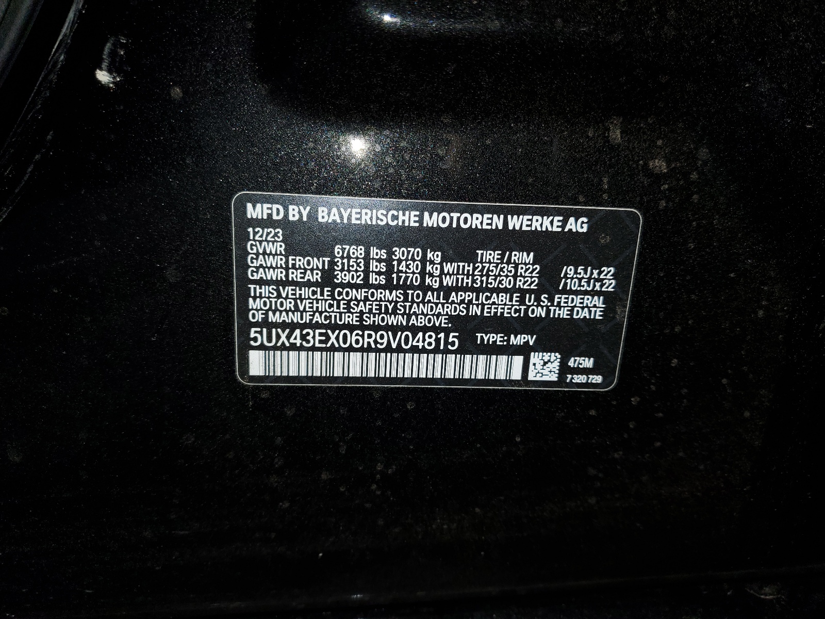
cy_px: 310
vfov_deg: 53.1
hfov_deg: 67.3
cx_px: 412
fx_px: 620
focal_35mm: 26
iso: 50
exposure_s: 1/400
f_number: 1.5
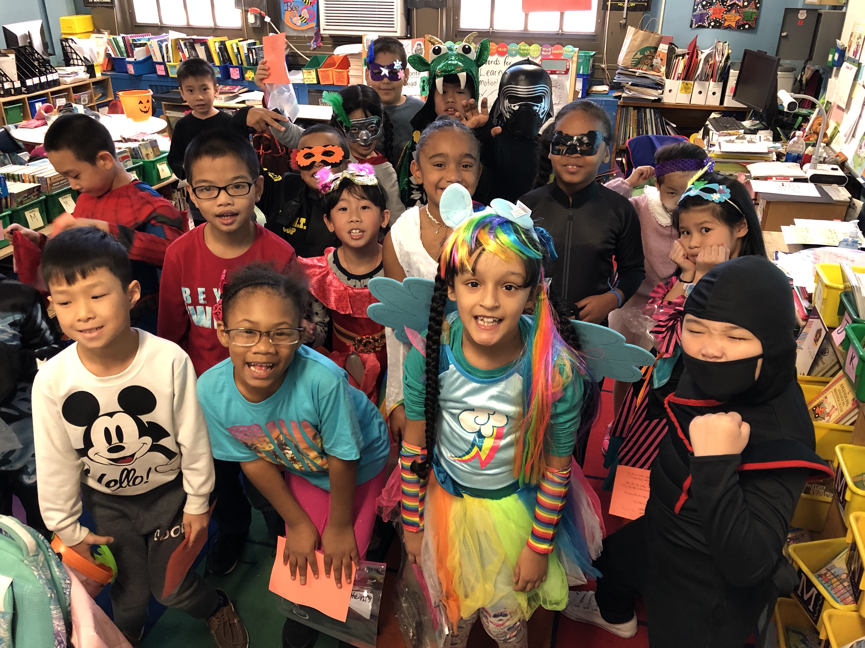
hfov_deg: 61.7
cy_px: 324
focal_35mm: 29
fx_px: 725
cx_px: 432
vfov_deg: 48.2
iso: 320
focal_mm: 3.99
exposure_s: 1/60
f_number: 1.8
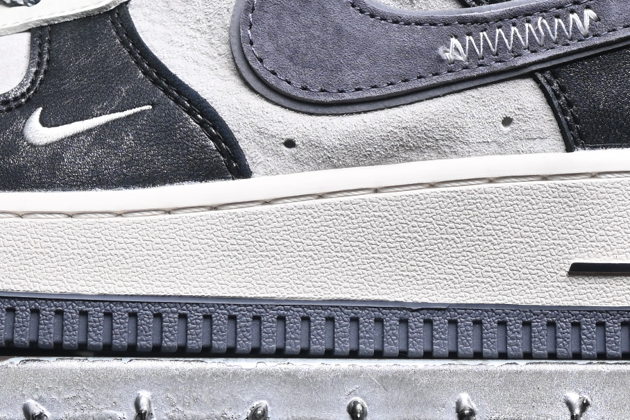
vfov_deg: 5.9
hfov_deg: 9.0
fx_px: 4024
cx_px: 282
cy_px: -42
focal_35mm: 230
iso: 160
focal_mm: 50
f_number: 6.3
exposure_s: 1/60
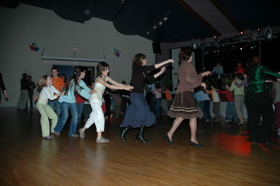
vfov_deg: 47.8
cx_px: 140
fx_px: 210
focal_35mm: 27
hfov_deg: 67.4
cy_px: 93
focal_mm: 18
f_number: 4
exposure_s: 1/60
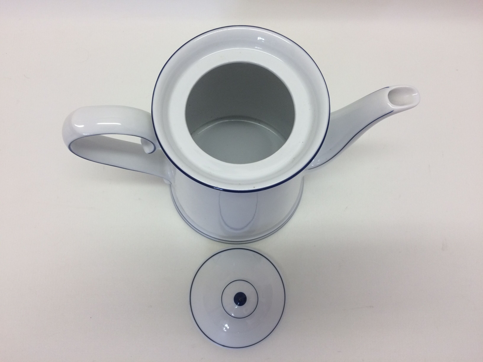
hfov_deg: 61.7
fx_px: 405
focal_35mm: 29
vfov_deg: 48.2
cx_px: 242
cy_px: 181
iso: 64
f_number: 2.2
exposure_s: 1/100
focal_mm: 4.15
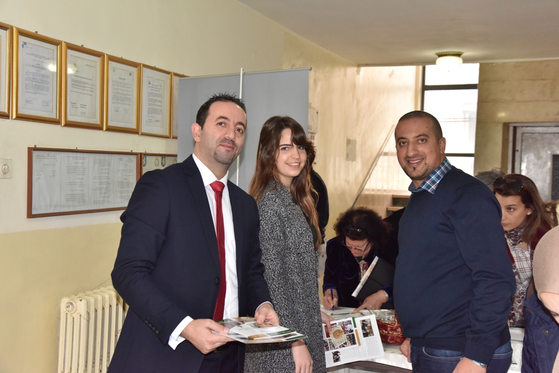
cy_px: 186
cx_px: 280
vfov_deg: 29.3
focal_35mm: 46
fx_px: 714
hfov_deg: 42.7
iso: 2500
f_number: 6.3
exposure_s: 1/250
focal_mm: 46
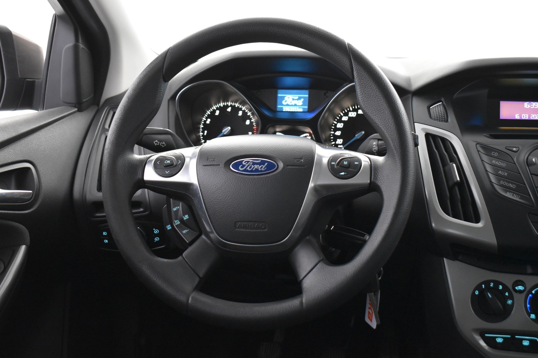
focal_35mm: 45
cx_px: 269
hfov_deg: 43.6
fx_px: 672
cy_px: 179
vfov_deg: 29.9
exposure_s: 1/15
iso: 3200
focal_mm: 30
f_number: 4.2
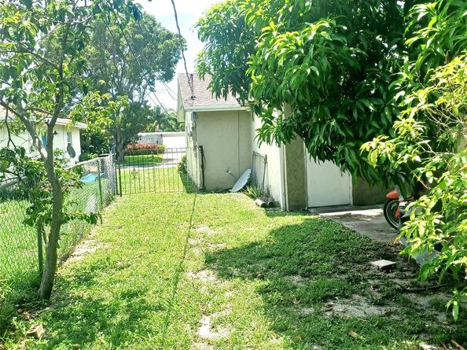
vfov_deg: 54.8
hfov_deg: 69.4
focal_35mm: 25
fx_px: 337
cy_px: 175
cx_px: 234
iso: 32
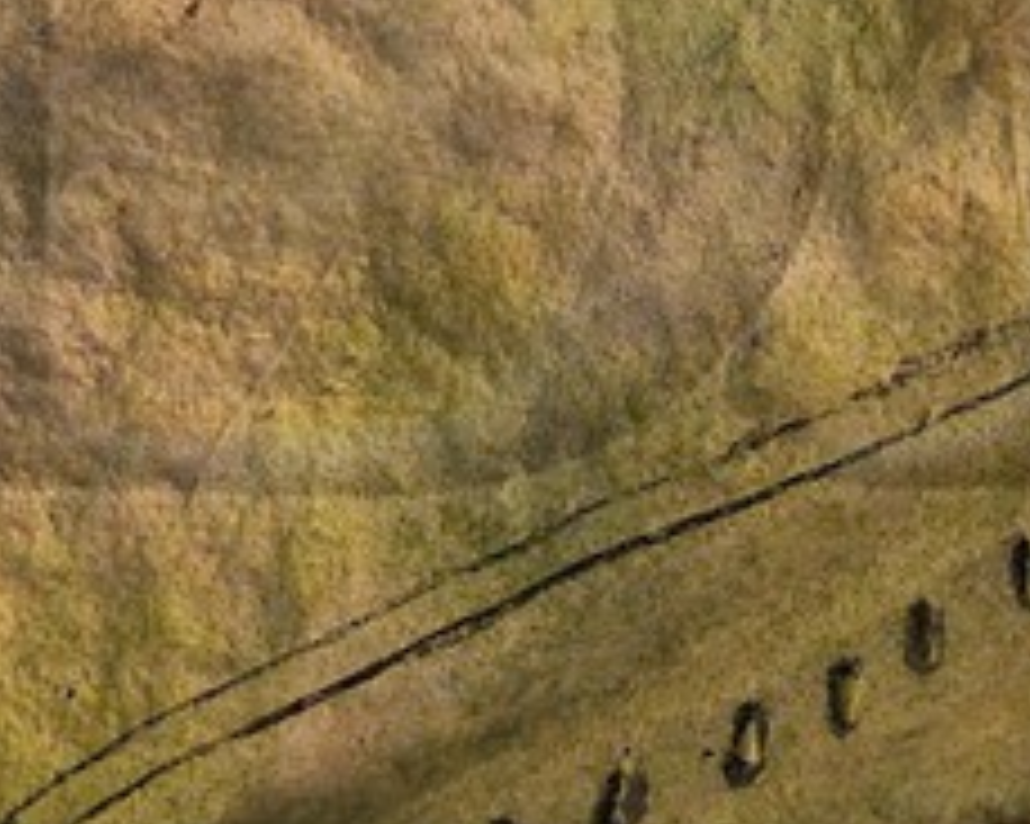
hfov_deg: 8.2
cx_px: 927
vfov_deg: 6.5
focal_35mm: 236
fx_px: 7191
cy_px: -243
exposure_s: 6
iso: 400
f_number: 7.1
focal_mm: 36
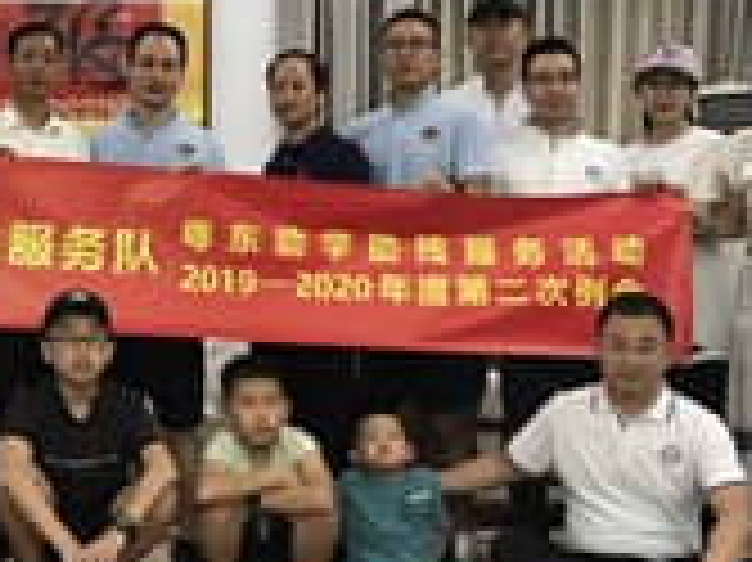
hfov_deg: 27.7
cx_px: 45
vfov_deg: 21.9
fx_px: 1454
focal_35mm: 67
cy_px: 225
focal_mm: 3.99
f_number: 1.8
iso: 40
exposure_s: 1/17
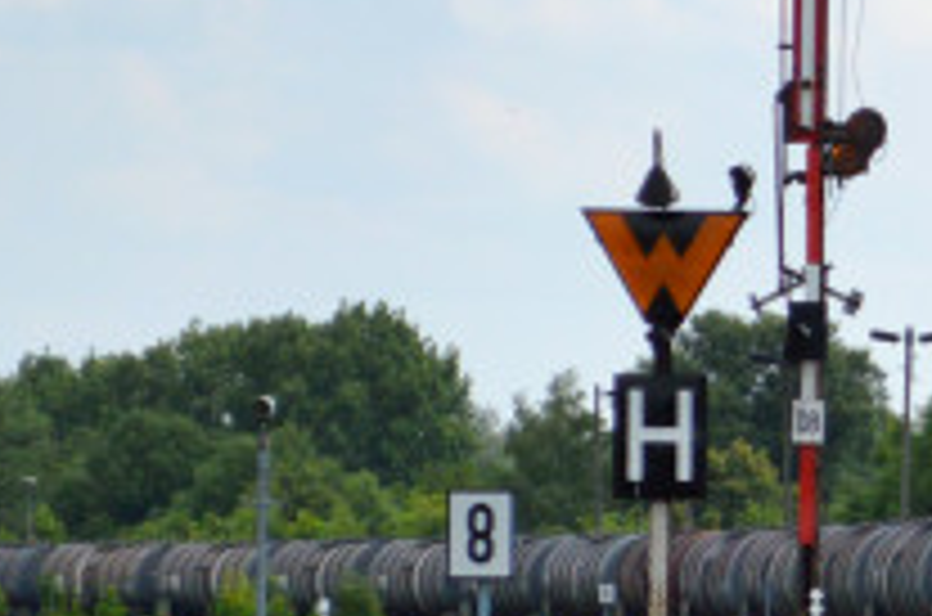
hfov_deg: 5.0
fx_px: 10551
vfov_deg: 3.3
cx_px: 1693
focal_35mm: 408
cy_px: 558
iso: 400
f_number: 6.3
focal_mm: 55
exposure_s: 1/1600
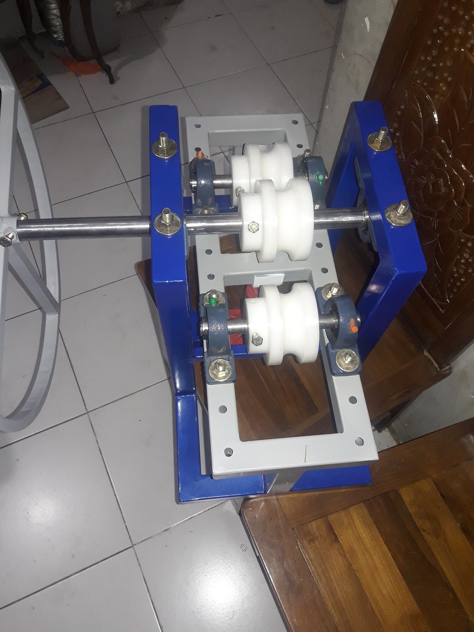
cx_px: 237
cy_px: 316
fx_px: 511
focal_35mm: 28
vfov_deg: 63.4
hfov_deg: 49.8
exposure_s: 1/50
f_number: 1.9
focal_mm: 3.7
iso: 160
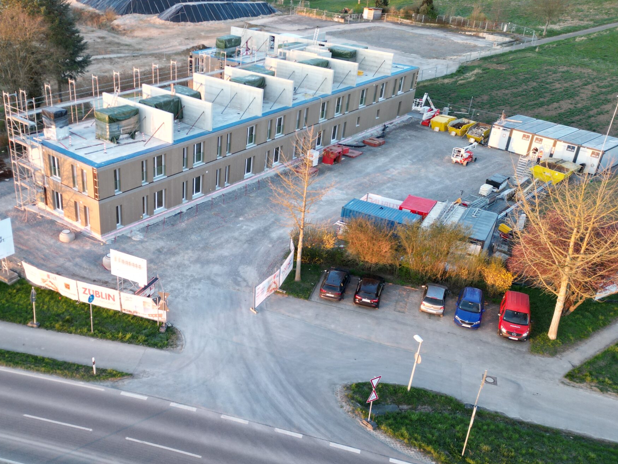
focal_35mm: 35
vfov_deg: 40.7
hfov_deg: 51.4
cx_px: 192
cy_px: 250
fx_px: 625
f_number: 1.7
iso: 130
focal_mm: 6.72
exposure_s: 1/90
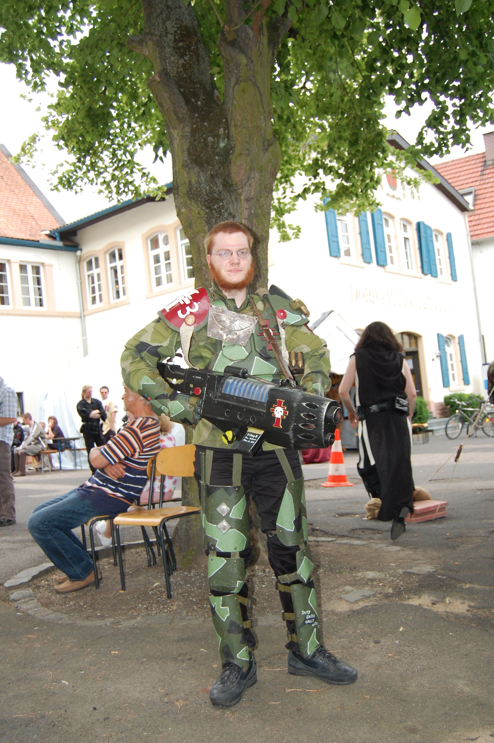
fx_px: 742
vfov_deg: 53.2
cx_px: 247
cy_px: 372
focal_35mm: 36
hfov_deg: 36.8
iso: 400
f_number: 4
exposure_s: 1/400
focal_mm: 24
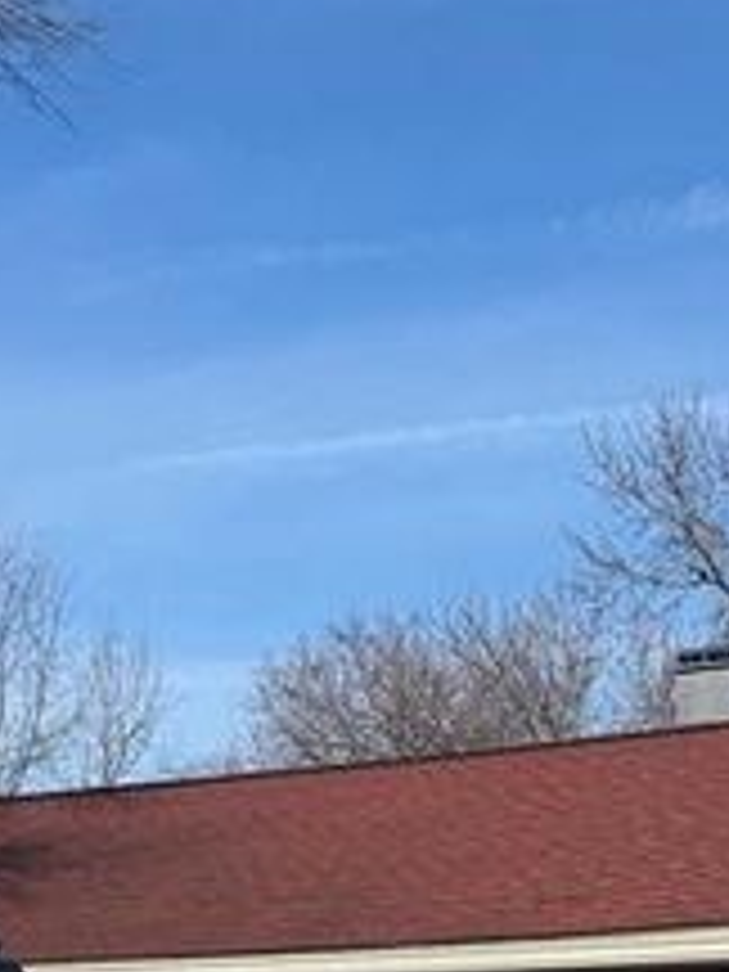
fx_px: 2078
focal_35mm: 74
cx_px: 297
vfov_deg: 23.0
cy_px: 1303
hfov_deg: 19.9
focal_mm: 6.76
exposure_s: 1/4405
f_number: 1.78
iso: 80
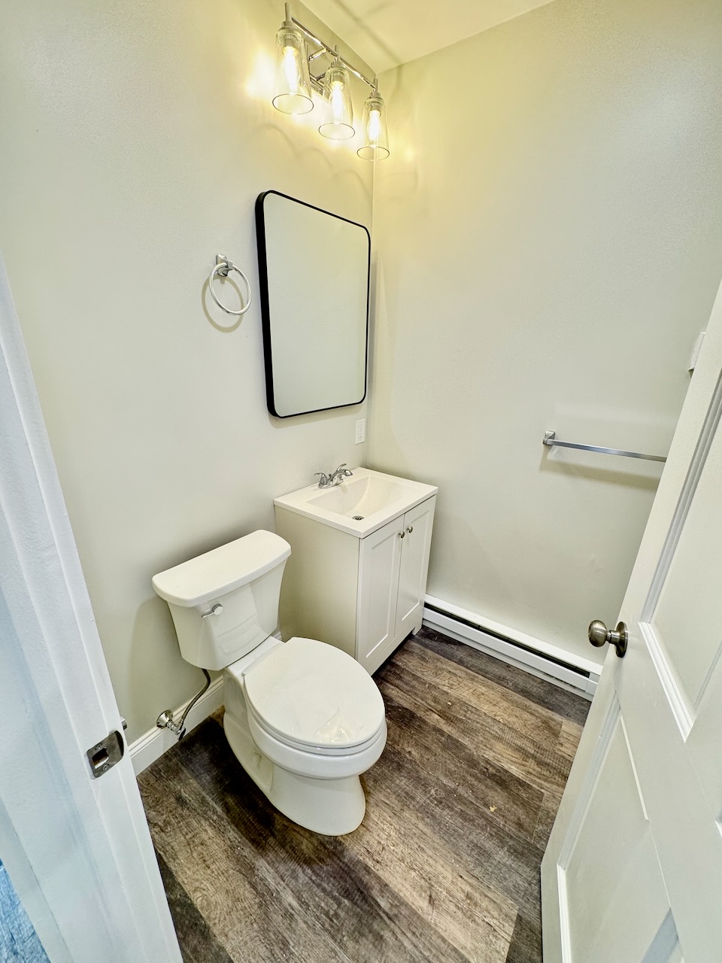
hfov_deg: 85.7
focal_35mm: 14
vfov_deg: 102.1
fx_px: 389
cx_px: 361
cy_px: 482
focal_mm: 2.22
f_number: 2.2
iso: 160
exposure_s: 1/60
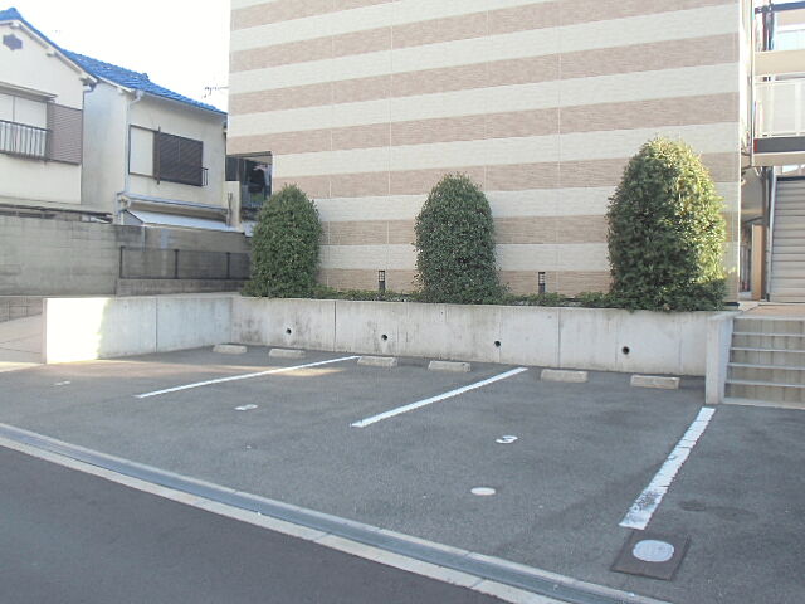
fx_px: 767
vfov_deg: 42.9
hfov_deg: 55.4
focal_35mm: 33
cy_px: 302
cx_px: 402
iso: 64
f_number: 3.7
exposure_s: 1/60
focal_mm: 5.93
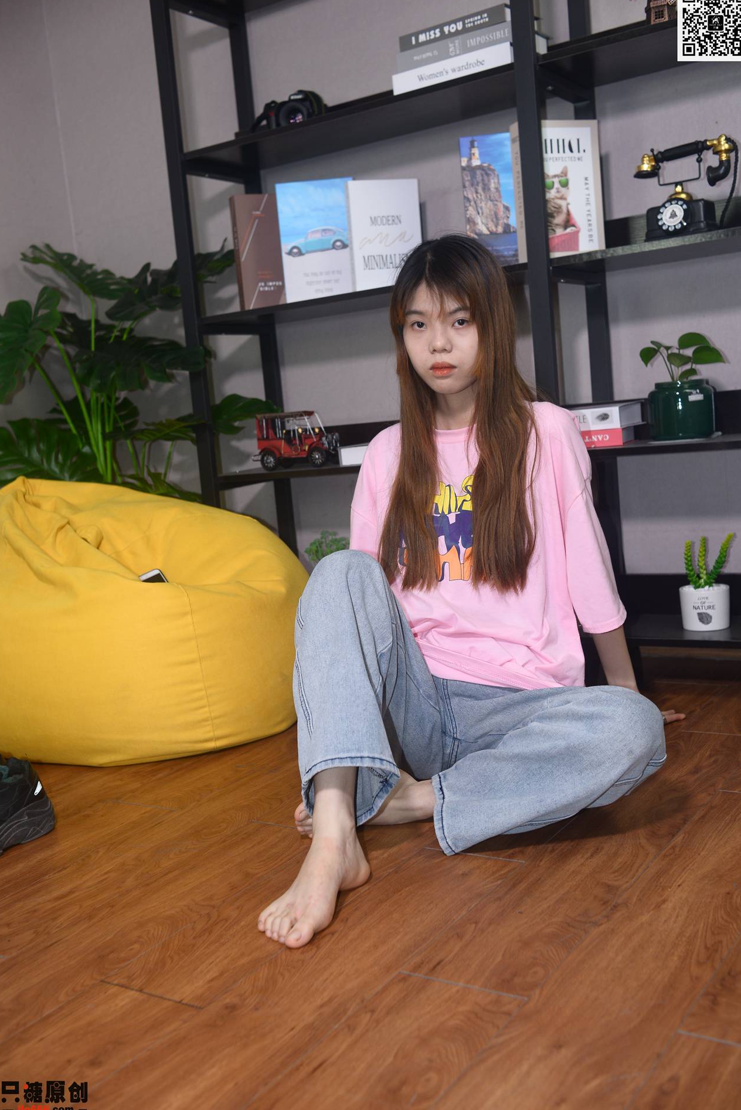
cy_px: 555
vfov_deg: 53.1
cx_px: 373
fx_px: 1110
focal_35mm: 36
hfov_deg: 36.9
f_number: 5
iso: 500
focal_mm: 35
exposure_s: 1/125
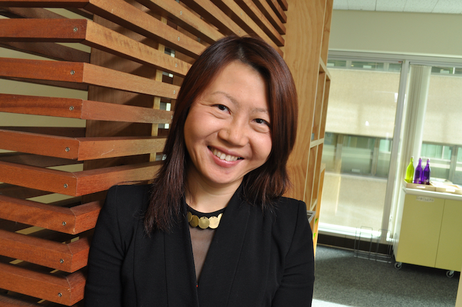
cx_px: 231
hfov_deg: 57.3
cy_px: 154
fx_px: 423
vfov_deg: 39.9
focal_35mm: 33
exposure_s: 1/20
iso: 400
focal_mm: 22
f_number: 9
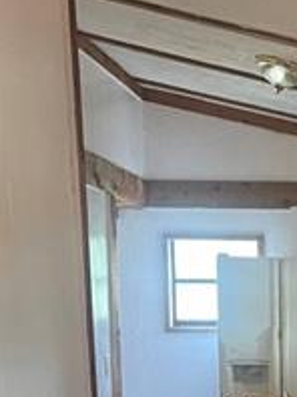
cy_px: 471
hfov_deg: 13.8
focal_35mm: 97
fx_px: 1112
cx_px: 512
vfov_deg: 19.2
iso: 500
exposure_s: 1/30
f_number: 1.6
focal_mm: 5.1
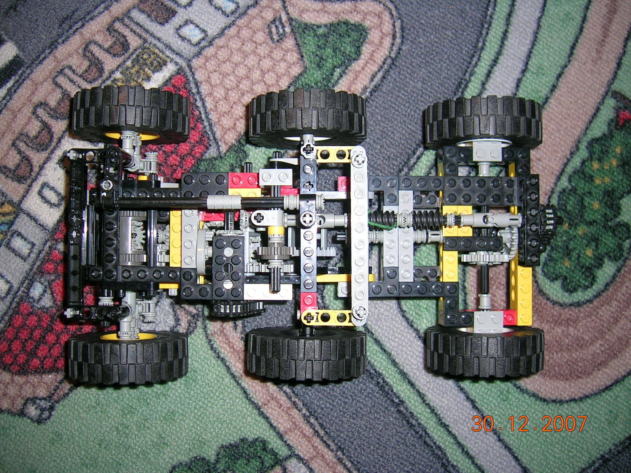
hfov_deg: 52.6
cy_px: 236
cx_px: 316
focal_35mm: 35
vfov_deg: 40.7
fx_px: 638
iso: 50
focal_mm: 5.4
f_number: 2.8
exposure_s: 1/60.1
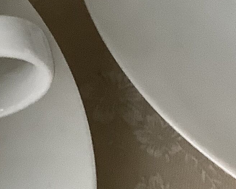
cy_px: -24
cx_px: -212
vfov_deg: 10.2
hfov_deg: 11.7
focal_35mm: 150
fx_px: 1048
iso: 160
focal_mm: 3.3
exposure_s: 1/50
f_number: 2.4
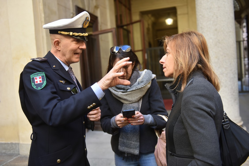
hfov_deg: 54.4
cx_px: 124
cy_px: 83
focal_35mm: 35
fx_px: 242
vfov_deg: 37.9
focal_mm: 35
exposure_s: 1/200
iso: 400
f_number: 2.8
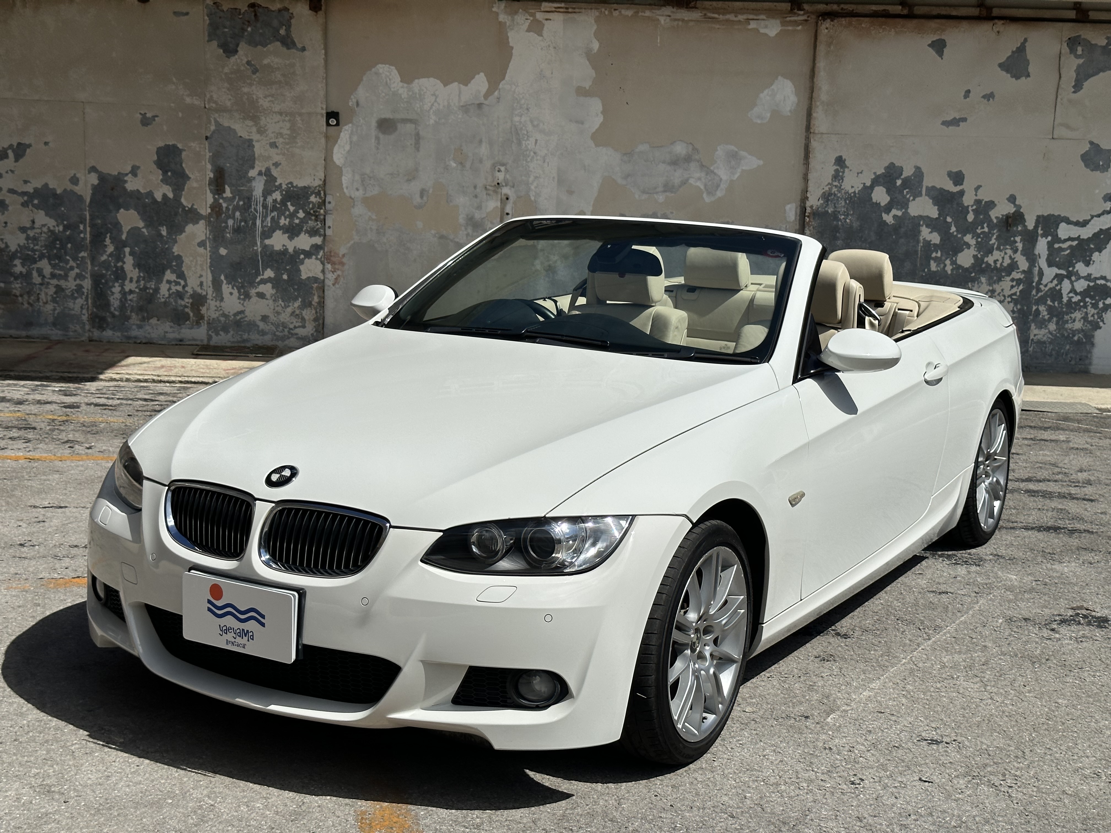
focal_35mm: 48
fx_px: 1541
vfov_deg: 30.3
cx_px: 556
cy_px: 416
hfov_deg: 39.7
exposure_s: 1/10870
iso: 64
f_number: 1.78
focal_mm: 6.86
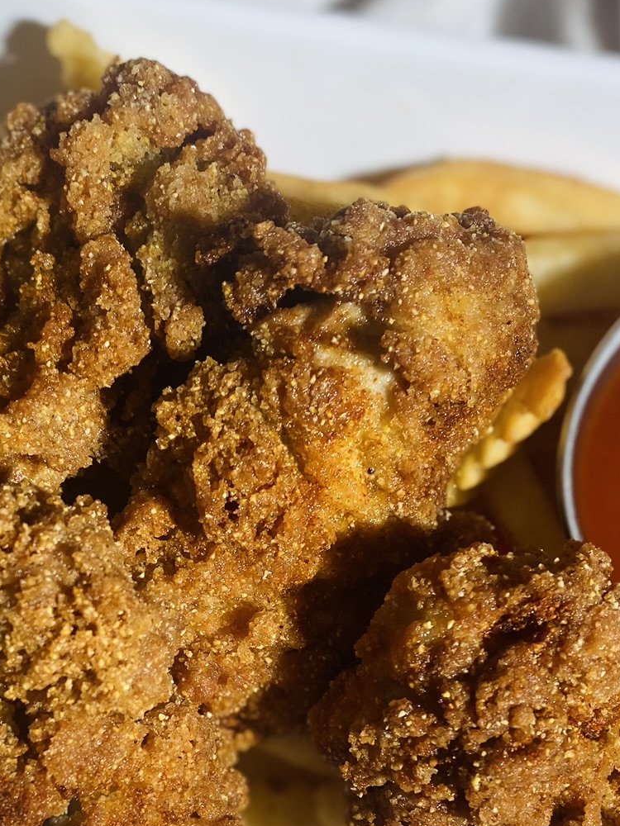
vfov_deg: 36.1
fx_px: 1242
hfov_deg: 27.9
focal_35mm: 52
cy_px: 604
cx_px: 223
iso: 64
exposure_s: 1/117
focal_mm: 4.25
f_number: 1.8
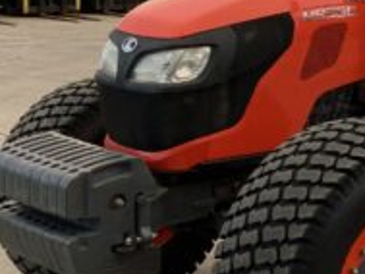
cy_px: 83
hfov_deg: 18.7
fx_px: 1034
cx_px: 462
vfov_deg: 15.1
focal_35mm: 98
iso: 16
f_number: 1.8
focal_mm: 3
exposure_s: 1/135
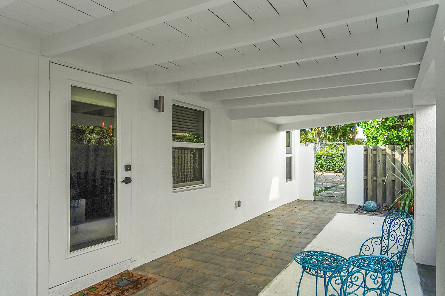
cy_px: 148
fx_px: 259
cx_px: 222
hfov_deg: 81.2
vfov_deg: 59.5
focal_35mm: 21
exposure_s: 1/160
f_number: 9
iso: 400
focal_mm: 14
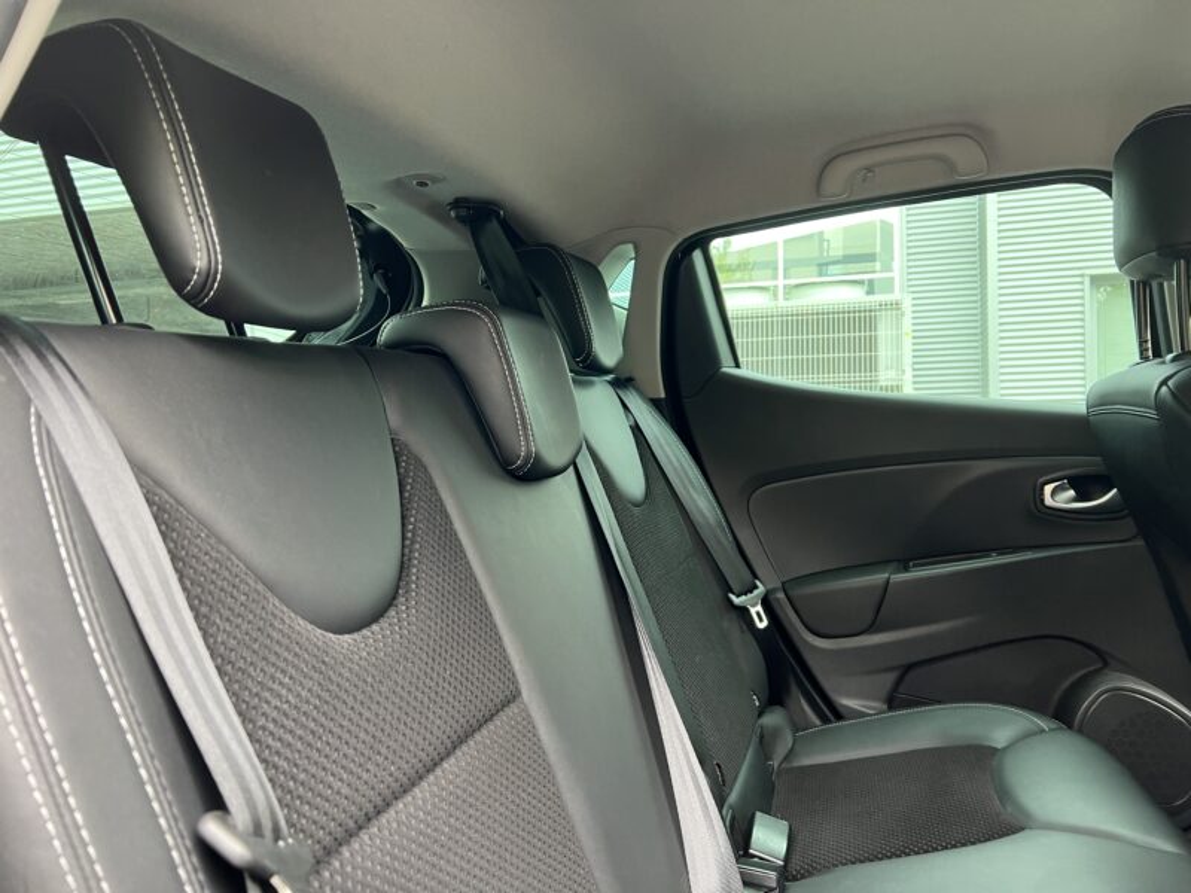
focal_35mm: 26
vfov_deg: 53.1
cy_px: 446
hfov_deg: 67.3
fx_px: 895
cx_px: 596
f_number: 1.5
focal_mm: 5.7
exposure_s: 1/60
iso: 125
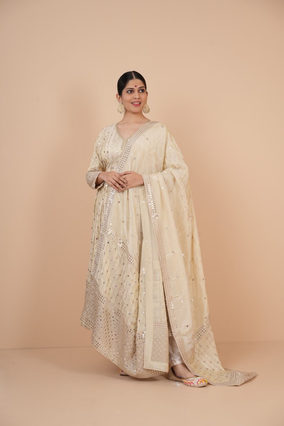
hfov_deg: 24.6
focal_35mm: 55
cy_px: 213
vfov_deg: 36.2
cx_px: 142
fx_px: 651
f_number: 7.1
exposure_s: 1/100
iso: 125
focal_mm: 55
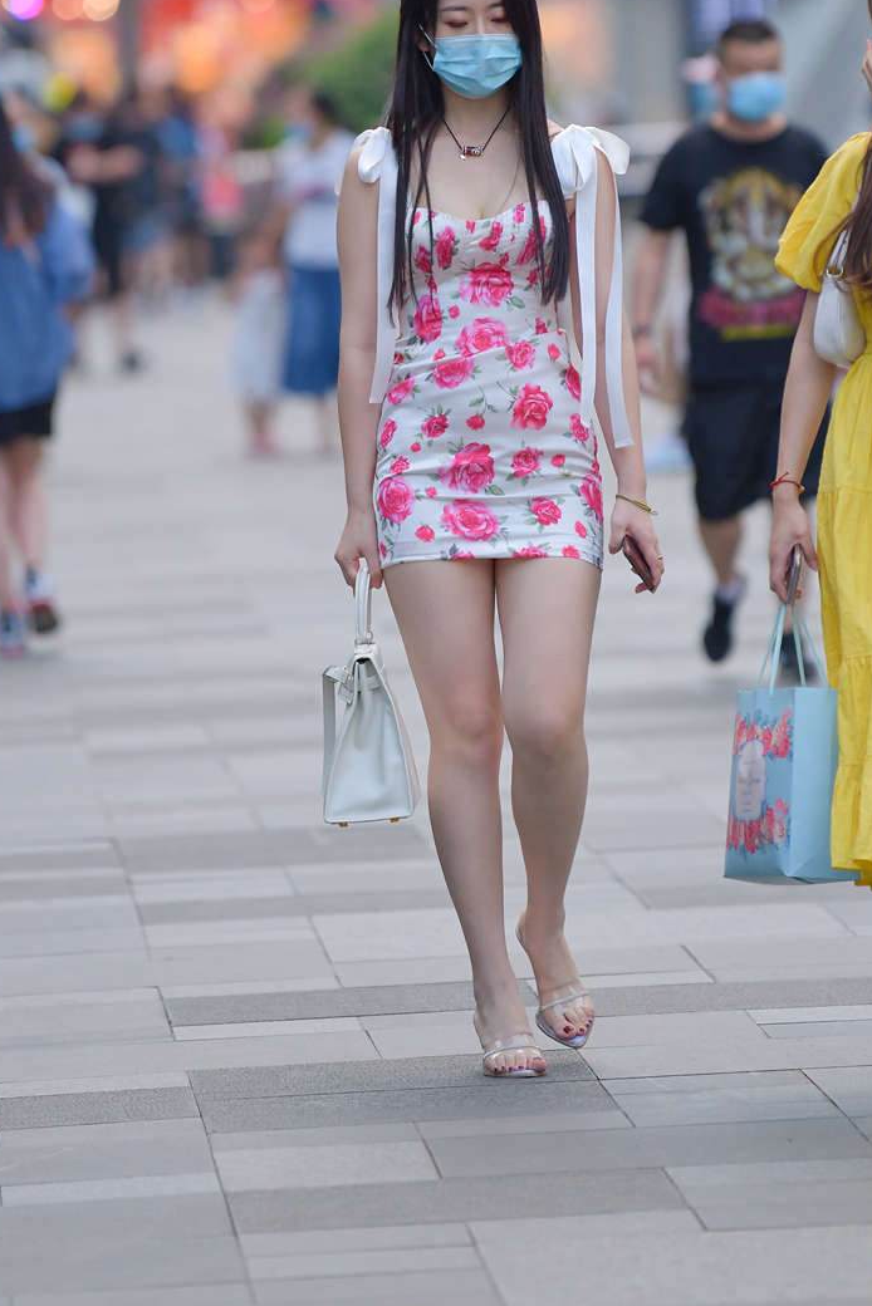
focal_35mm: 346
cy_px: 418
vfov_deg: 6.0
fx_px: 12562
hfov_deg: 4.0
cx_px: 455
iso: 1000
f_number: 3.2
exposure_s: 1/640
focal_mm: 200
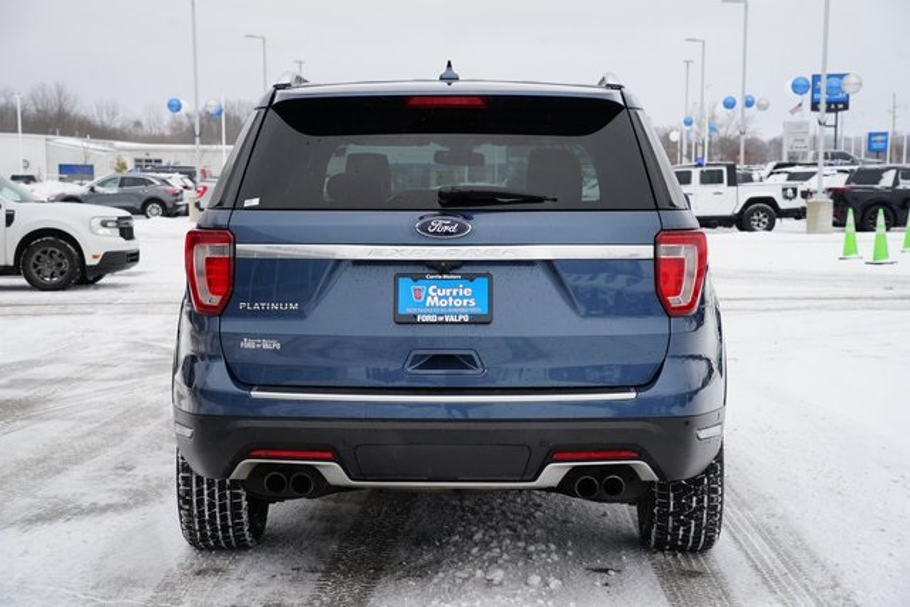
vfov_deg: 23.4
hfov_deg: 34.5
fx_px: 1466
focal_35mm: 58
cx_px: 455
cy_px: 304
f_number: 8
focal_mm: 58
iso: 100
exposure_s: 1/80
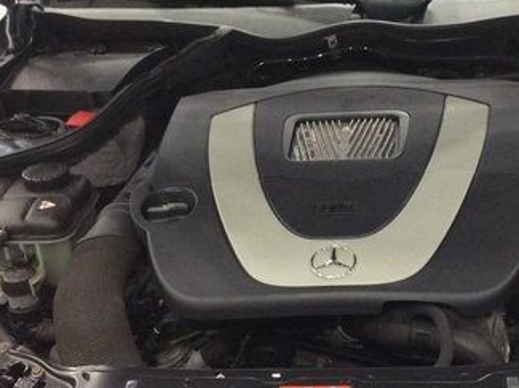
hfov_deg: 30.6
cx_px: 327
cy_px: 233
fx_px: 944
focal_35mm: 63
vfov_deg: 23.2
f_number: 2.4
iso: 125
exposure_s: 1/24
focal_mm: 3.3
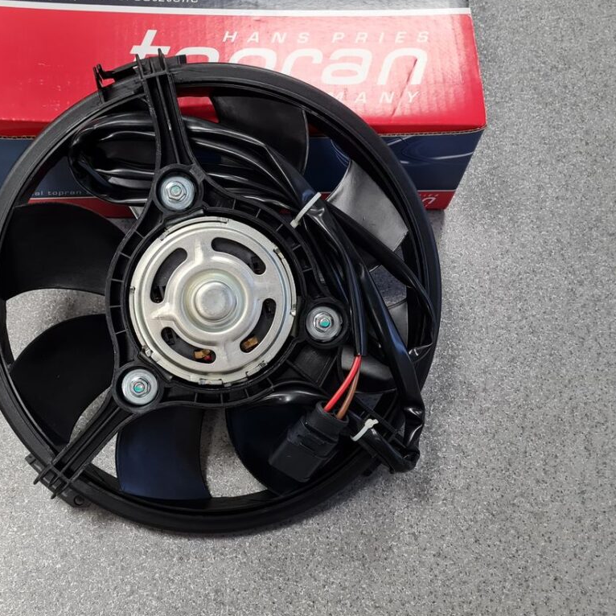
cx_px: 237
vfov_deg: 40.0
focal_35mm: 42
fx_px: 846
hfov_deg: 39.8
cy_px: 326
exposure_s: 1/100
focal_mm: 5.4
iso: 160
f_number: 1.8
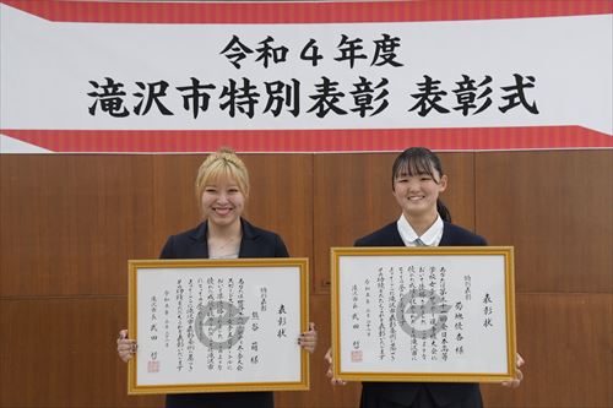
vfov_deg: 20.6
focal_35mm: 66
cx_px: 306
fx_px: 1123
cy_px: 204
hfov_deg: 30.5
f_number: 7.1
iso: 2500
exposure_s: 1/200
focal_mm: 44
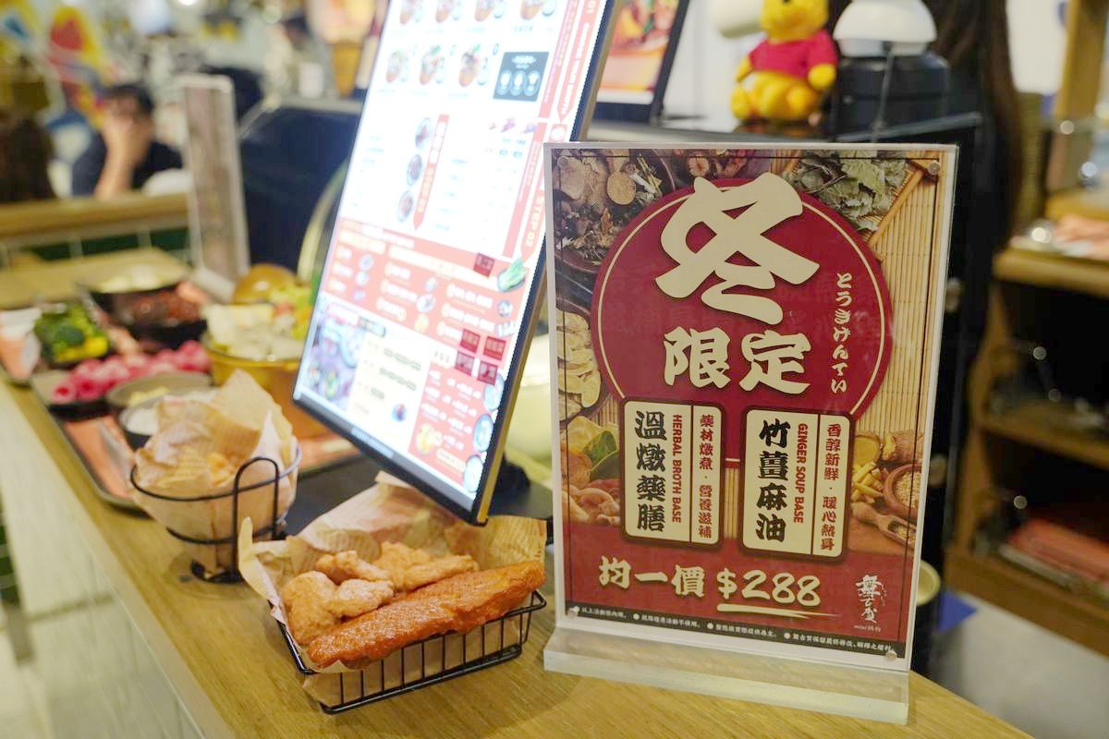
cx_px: 554
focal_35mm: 34
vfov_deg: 38.9
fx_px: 1047
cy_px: 370
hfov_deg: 55.8
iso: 1600
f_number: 3.5
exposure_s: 1/160
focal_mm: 34
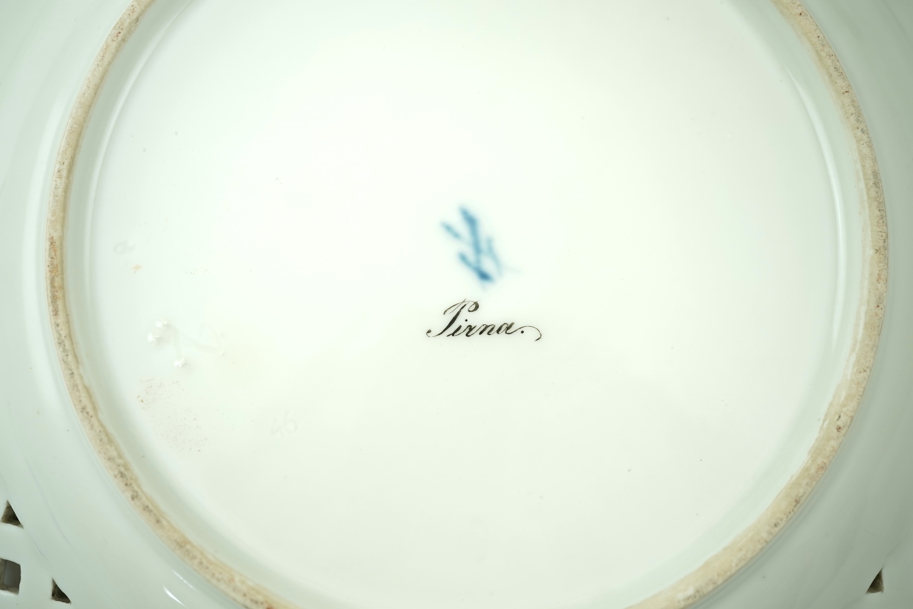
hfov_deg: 43.6
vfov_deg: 29.9
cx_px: 456
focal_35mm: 45
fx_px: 1141
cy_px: 304
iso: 320
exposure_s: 1/60
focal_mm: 30
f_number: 6.3
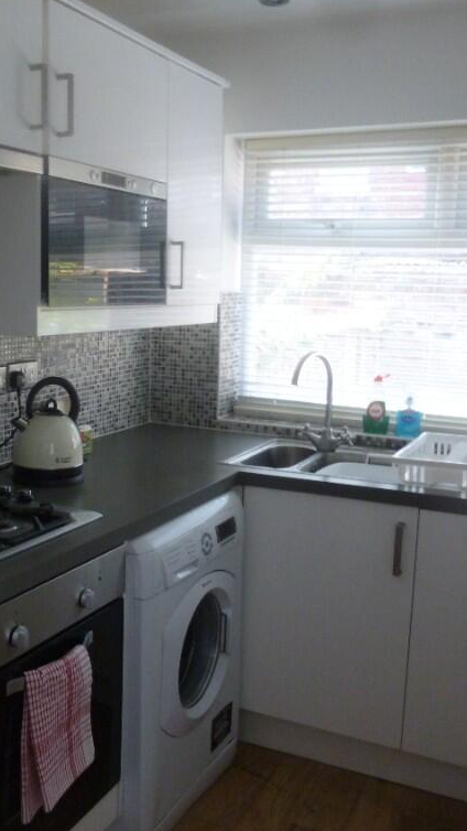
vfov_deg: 54.0
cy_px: 411
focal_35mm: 37
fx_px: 815
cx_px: 137
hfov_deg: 31.6
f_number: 3.1
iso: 250
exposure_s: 1/60
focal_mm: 4.5
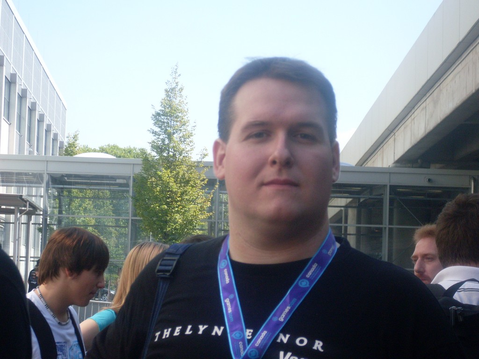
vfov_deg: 13.0
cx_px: 240
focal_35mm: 114
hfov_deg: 17.3
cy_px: 180
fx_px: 1577
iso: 80
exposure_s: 1/250
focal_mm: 18.9
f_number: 5.2
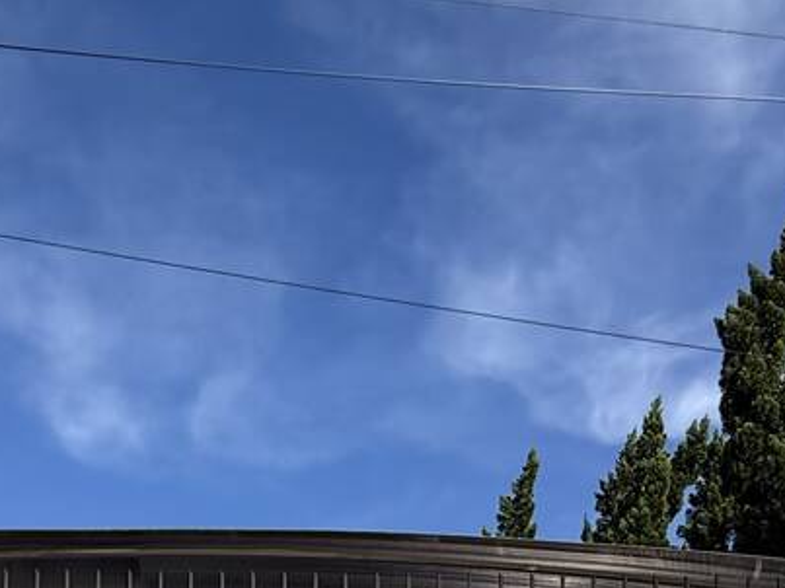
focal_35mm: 50
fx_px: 1134
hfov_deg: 37.1
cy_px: 892
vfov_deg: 23.2
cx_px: 175
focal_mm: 2.22
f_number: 2.2
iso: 50
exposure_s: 1/1497
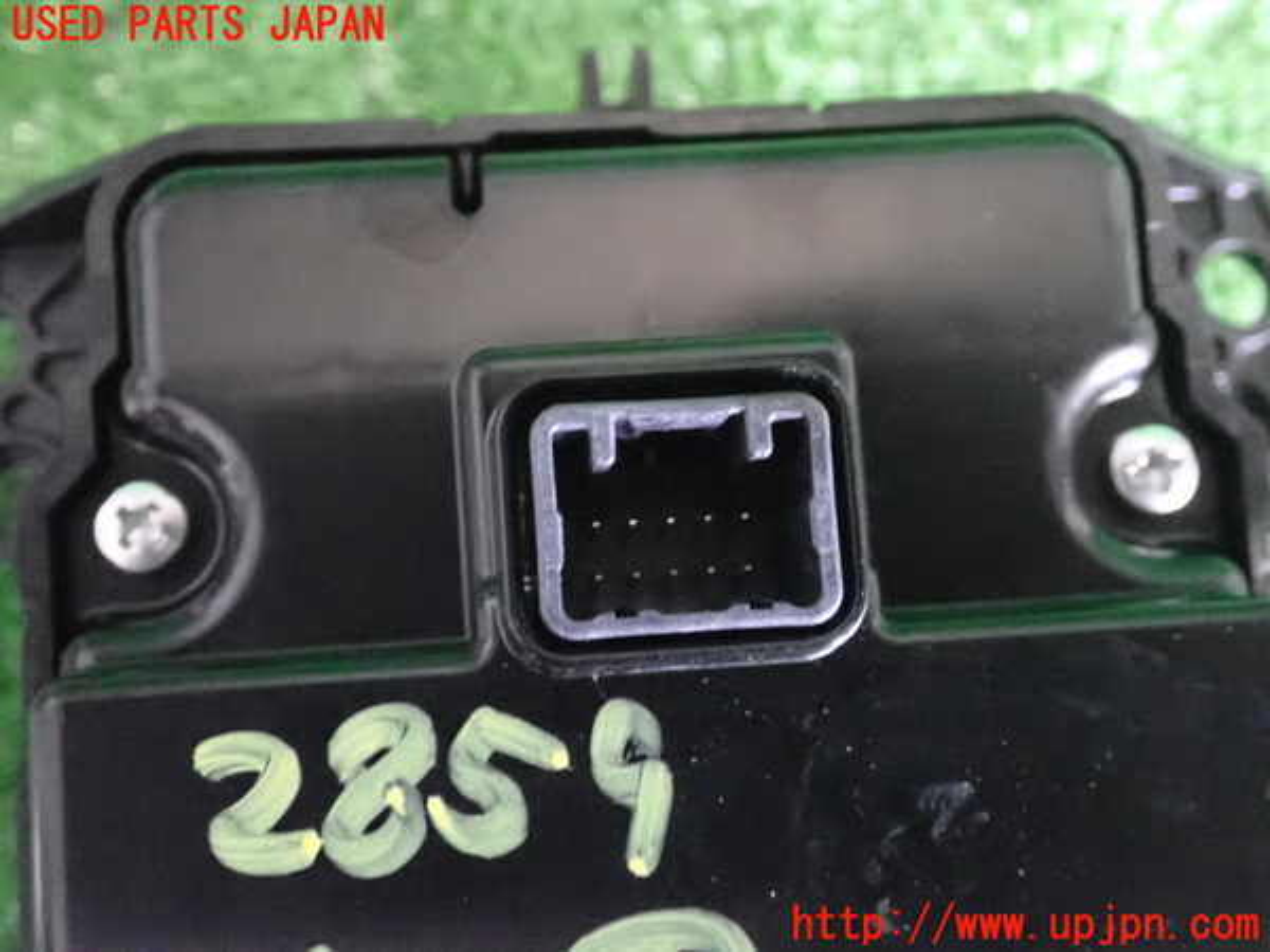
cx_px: 635
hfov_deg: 42.9
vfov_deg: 32.9
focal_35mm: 44
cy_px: 476
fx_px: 1614
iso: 6400
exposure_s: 1/80
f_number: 2.9
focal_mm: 7.84
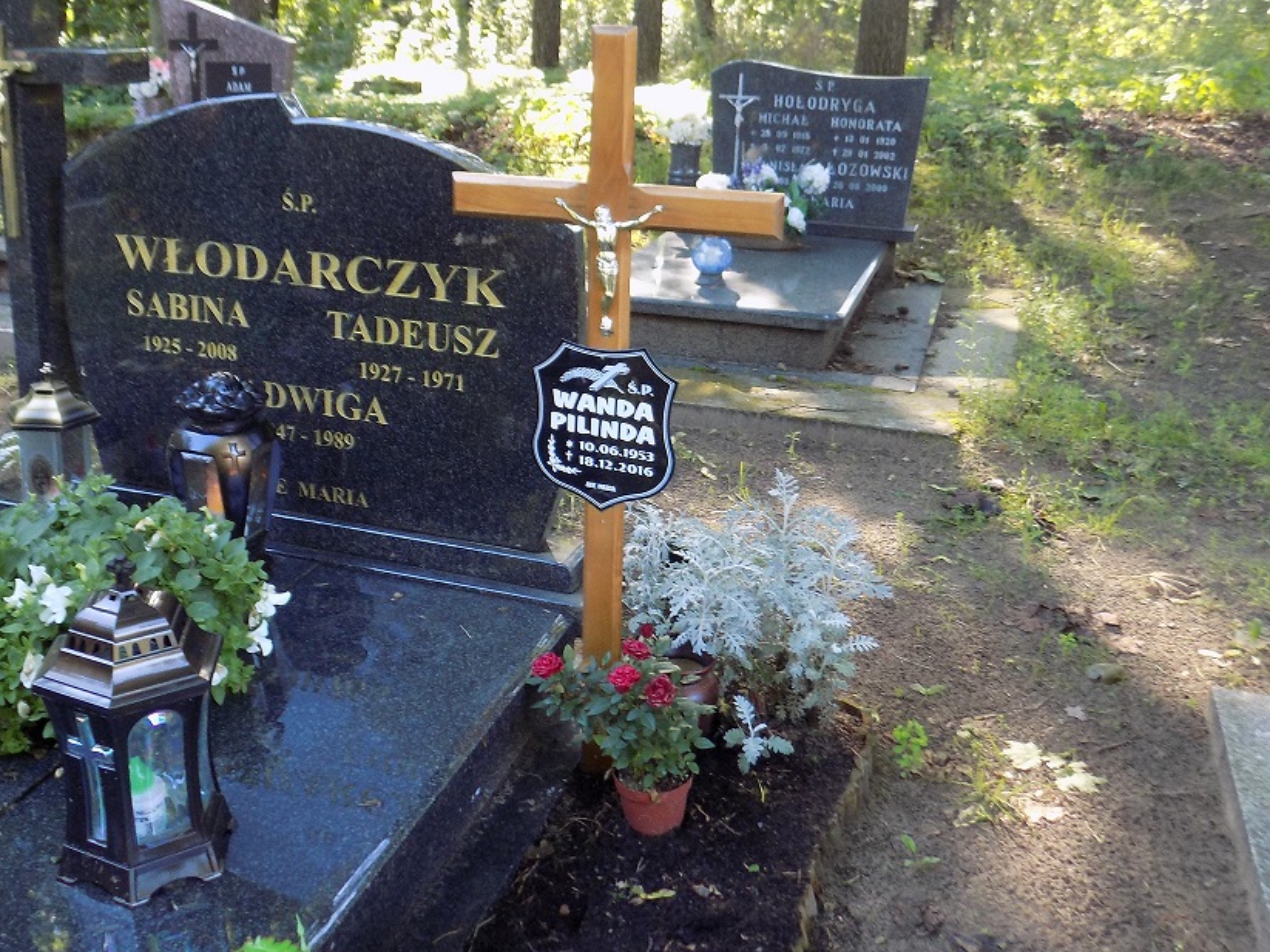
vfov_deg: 39.6
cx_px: 528
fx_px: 1321
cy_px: 440
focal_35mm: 36
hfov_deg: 51.1
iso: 125
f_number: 3.1
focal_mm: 4
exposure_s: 1/30
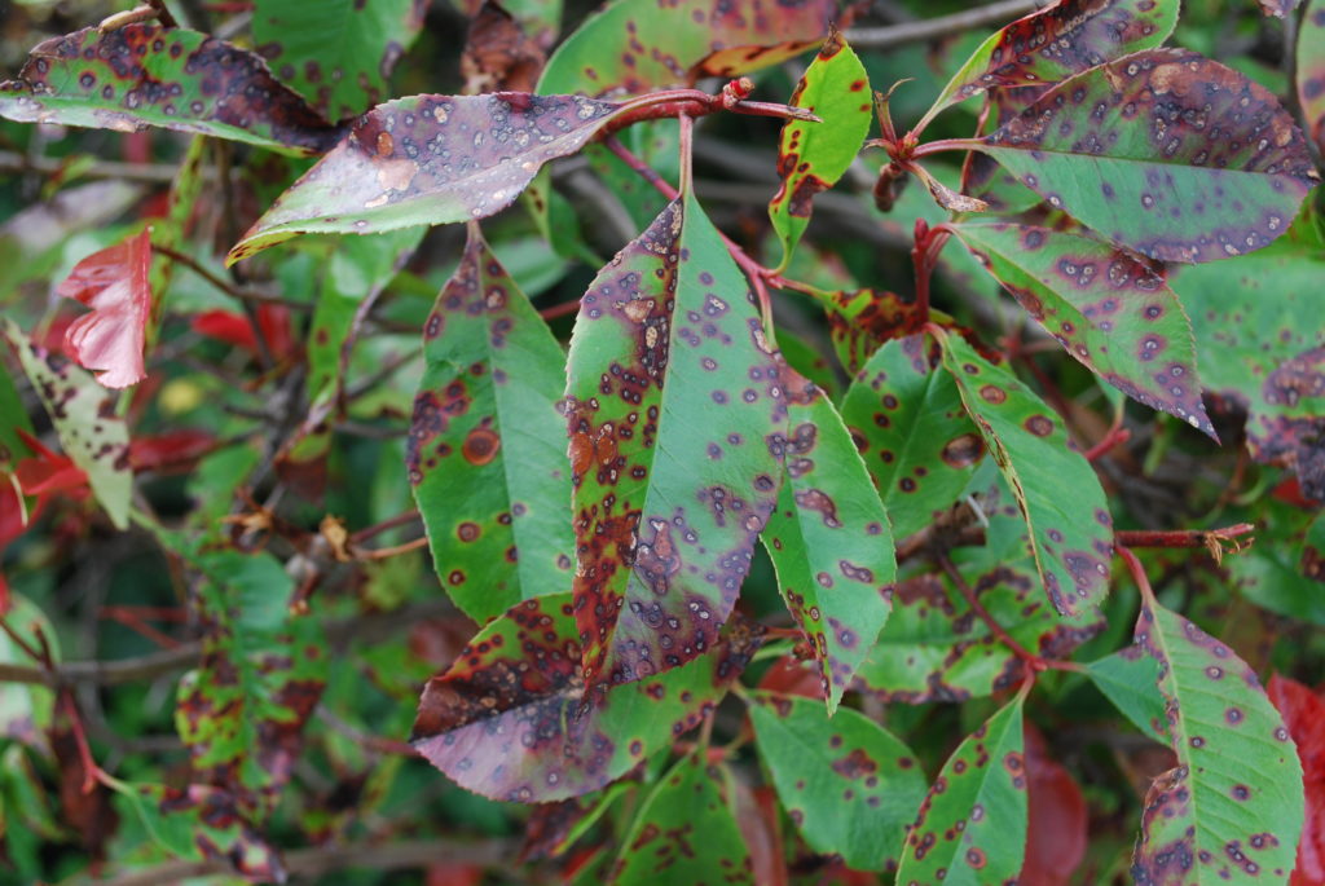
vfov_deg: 28.1
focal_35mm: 48
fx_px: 1768
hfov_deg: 41.1
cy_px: 443
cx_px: 662
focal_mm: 32
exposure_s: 1/125
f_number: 5.6
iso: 180
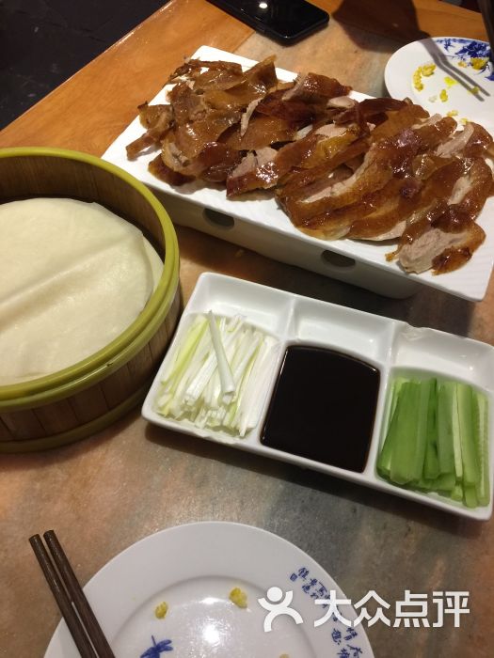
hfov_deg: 48.2
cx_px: 247
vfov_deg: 61.7
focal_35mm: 29
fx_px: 552
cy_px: 329
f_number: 2.2
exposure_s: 1/17
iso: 64
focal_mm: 4.15
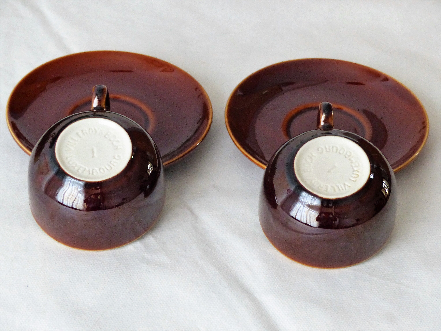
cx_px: 220
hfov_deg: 15.4
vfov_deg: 11.6
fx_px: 1631
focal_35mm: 128
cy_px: 166
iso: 400
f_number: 2.8
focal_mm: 20.9
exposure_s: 1/50
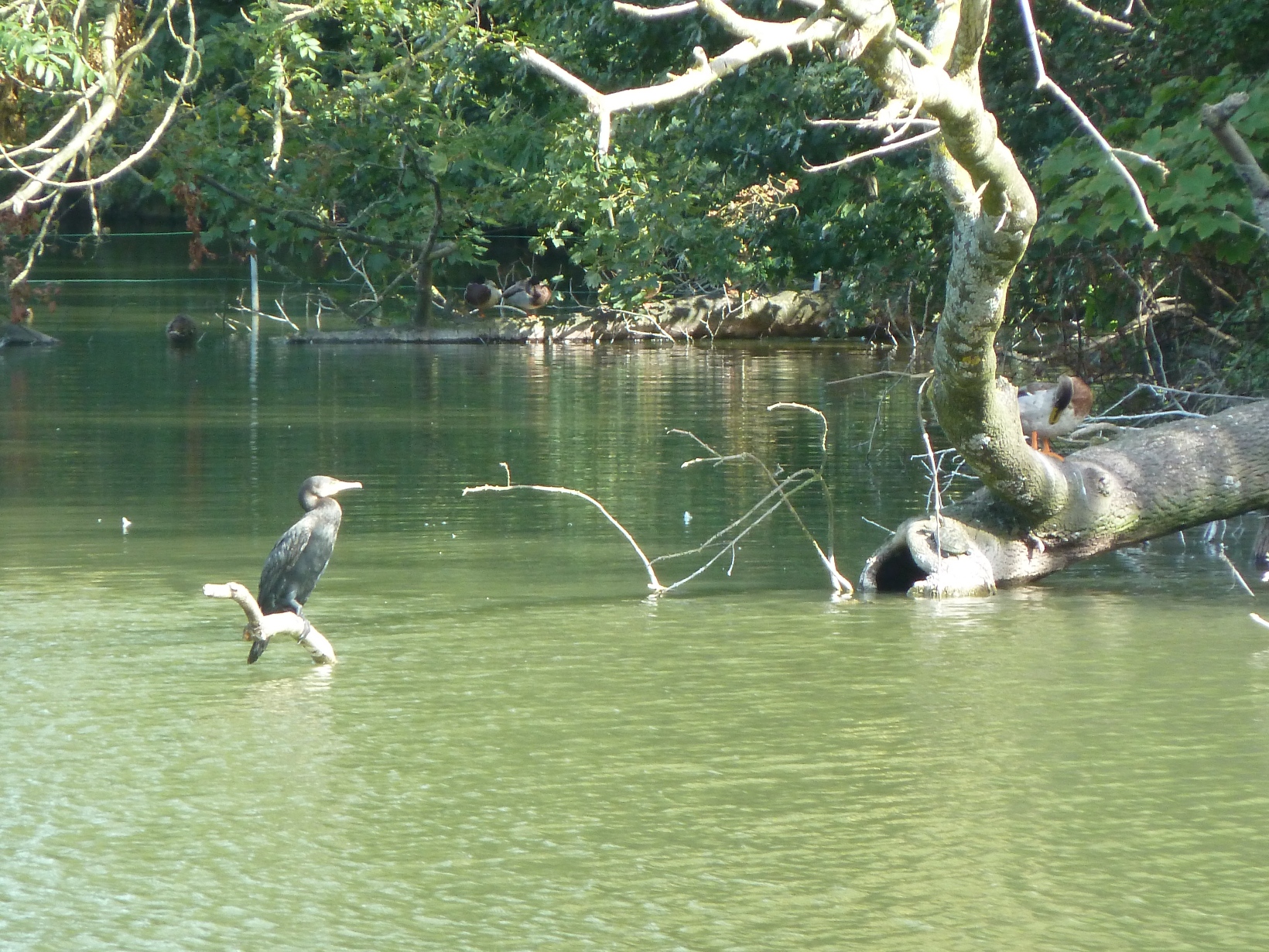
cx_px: 634
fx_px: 14627
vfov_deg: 3.7
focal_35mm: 399
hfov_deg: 5.0
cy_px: 476
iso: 250
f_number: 4.9
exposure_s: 1/125
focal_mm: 49.2
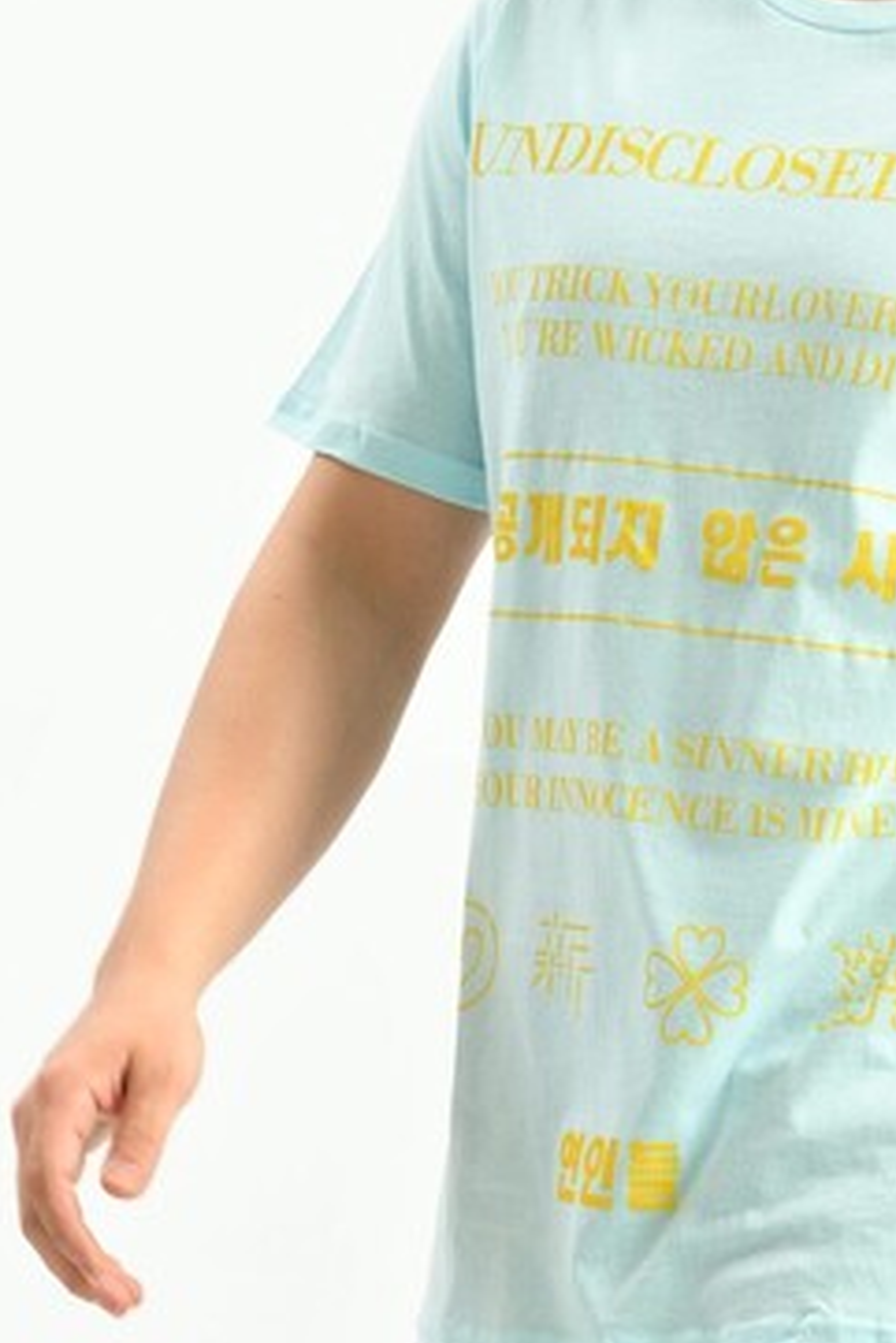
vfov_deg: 7.1
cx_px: 829
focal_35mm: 291
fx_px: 10853
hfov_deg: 4.7
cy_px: 536
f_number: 5.6
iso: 100
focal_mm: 140
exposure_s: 1/160
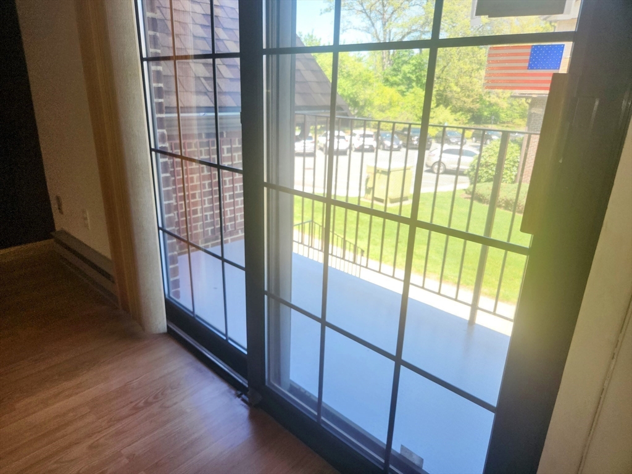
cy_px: 237
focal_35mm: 23
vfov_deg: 58.9
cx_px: 316
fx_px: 420
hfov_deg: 73.9
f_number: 1.8
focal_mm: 5.4
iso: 20
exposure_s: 1/122
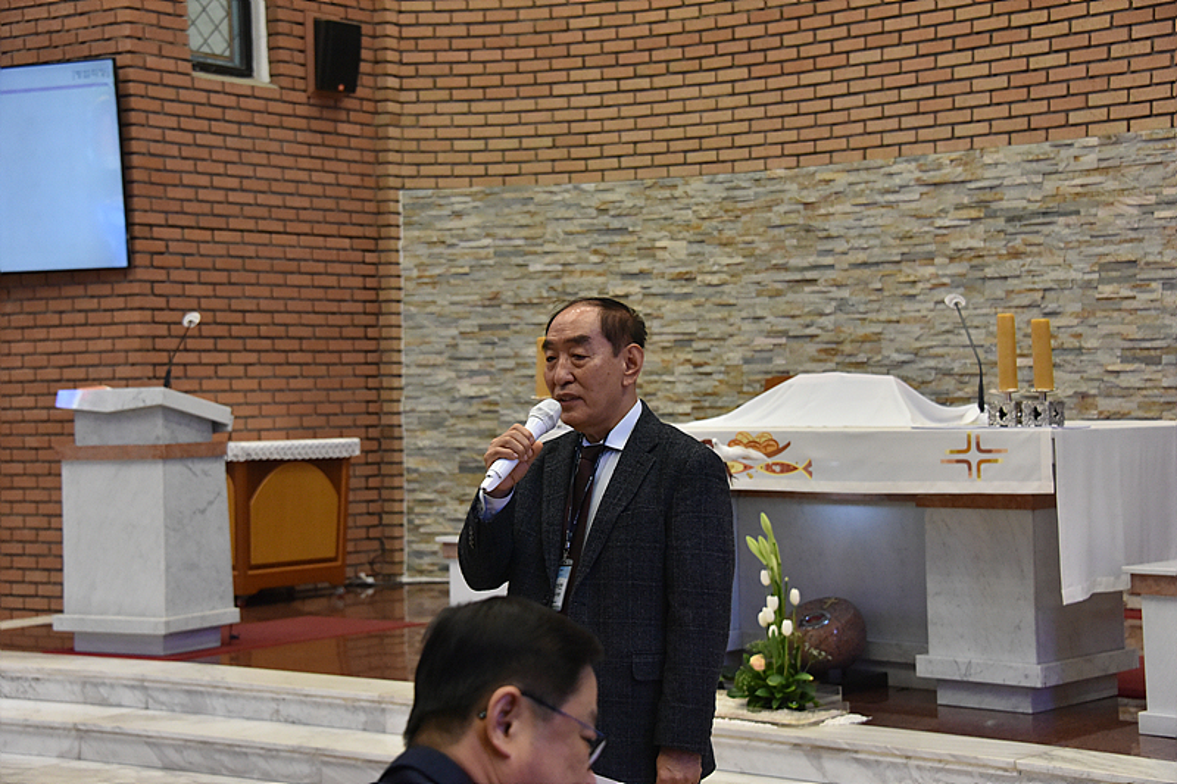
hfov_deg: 28.8
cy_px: 392
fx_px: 2288
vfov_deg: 19.4
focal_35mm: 70
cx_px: 588
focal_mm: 70
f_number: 6.3
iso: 4000
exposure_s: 1/125
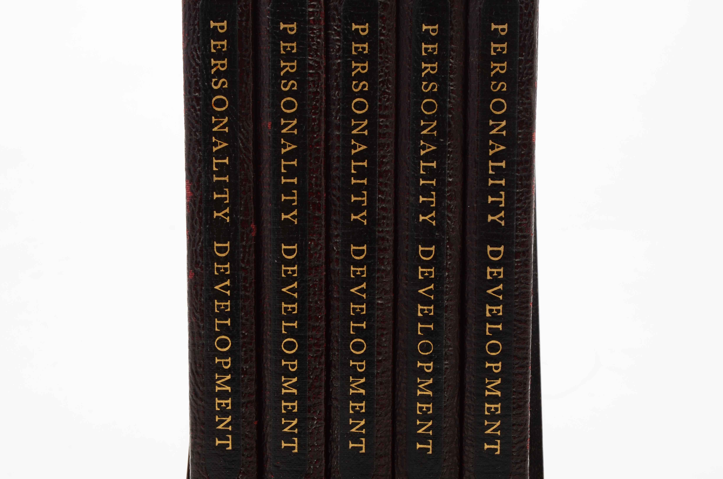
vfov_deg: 16.5
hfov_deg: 24.7
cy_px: 240
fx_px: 1653
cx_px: 362
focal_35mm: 82
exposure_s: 1/160
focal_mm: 55
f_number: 20
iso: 100
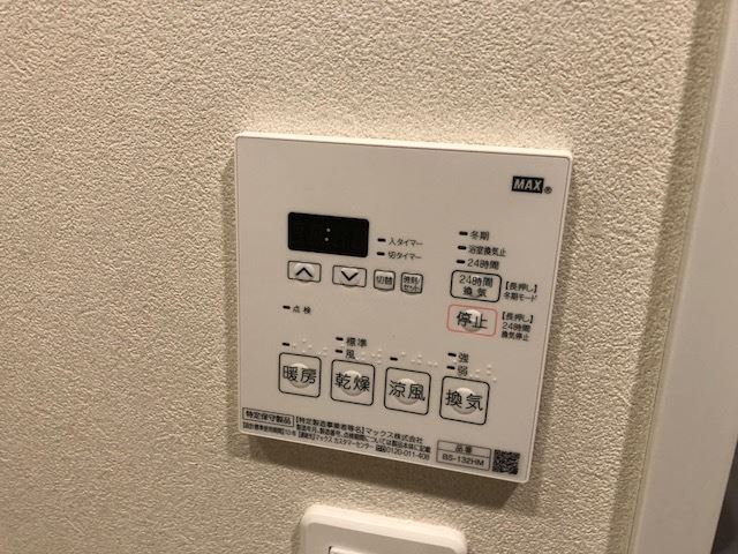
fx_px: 597
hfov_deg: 63.4
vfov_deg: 49.7
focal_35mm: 28
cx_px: 369
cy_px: 277
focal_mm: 3.99
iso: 40
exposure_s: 1/33
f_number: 1.8
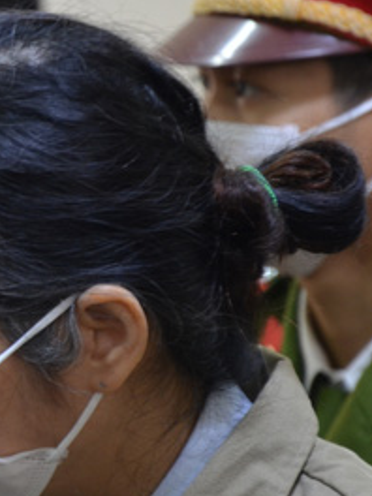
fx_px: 5419
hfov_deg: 3.9
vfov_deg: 5.2
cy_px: 302
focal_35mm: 378
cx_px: -92
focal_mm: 105
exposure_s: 1/5
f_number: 5.6
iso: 640
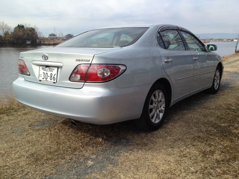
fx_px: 242
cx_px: 120
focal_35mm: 35
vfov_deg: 40.7
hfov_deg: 52.6
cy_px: 90
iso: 50
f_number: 2.4
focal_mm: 4.28
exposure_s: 1/1255
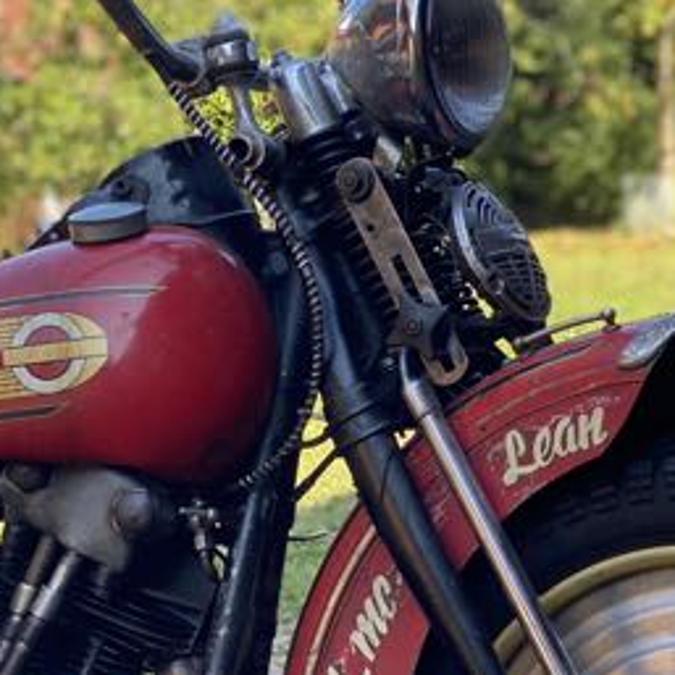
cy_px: 538
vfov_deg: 13.9
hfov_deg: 13.9
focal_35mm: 125
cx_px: 461
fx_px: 2758
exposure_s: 1/122
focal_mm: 6
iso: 25
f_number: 2
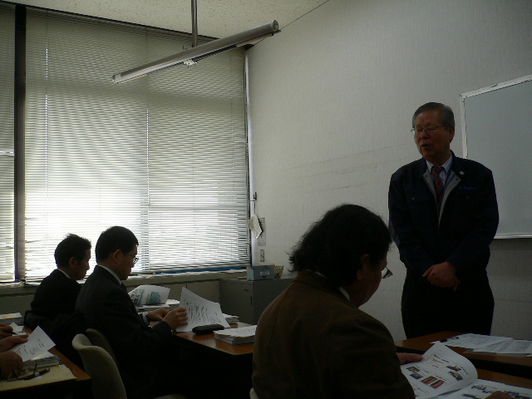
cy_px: 200
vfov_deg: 40.7
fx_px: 538
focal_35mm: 35
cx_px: 266
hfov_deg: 52.6
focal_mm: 5.8
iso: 100
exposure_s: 1/100
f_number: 2.8
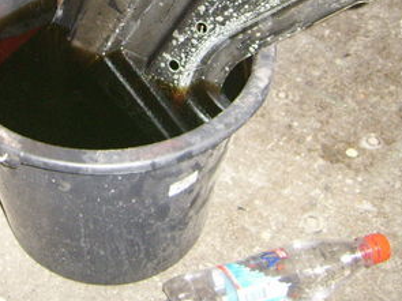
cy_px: 19
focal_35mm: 76
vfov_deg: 19.0
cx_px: 63
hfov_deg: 25.1
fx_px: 882
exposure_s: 1/30
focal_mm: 5.95
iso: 218
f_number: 2.8
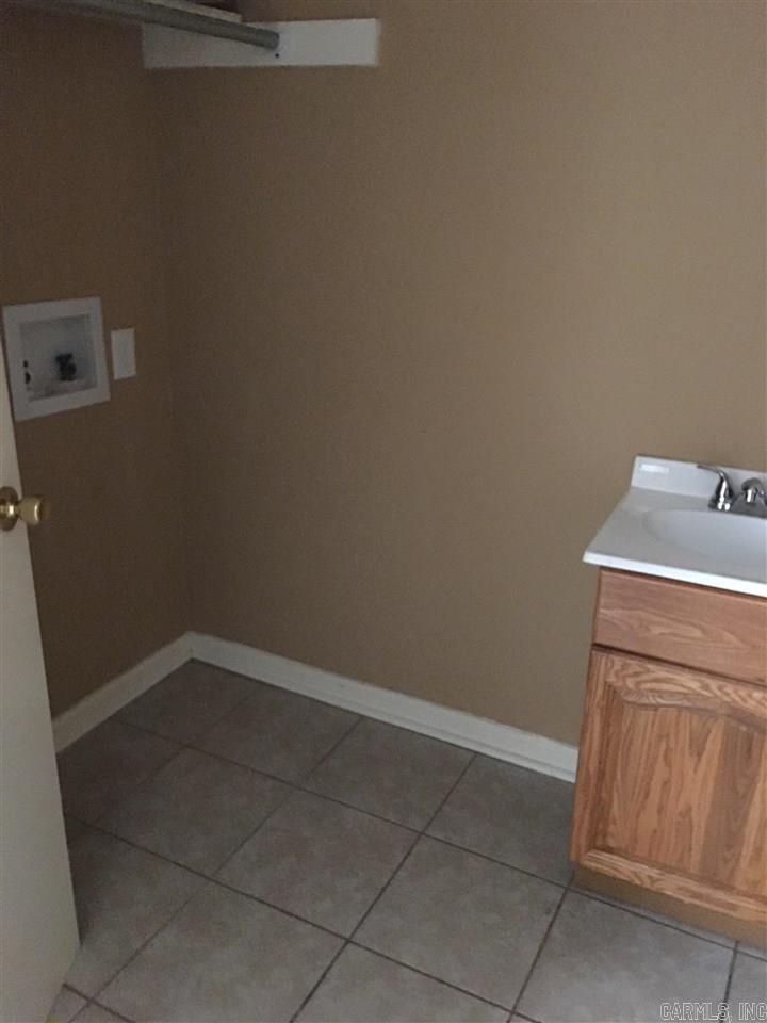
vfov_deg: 61.7
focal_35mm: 29
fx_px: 857
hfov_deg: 48.2
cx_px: 384
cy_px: 512
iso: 400
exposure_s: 1/4
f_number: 2.2
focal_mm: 4.15
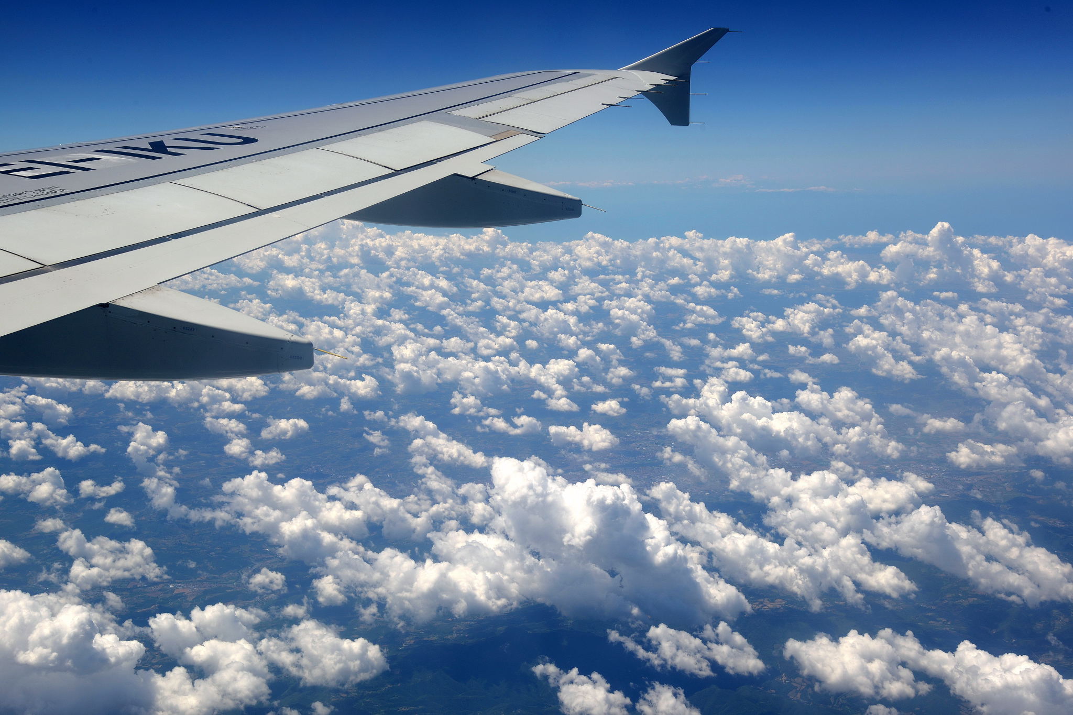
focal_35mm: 48
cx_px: 536
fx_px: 1430
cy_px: 358
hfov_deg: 41.1
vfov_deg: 28.1
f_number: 10
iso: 125
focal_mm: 48
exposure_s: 1/400
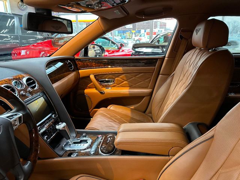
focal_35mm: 24
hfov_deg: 71.6
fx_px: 166
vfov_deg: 56.8
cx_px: 120
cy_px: 90
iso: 800
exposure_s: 1/60
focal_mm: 6.86
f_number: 1.78
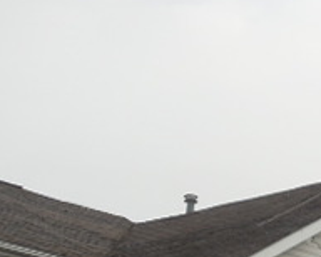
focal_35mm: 130
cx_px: 266
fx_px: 1236
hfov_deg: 14.7
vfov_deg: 11.4
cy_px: 375
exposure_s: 1/500
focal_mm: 7.1
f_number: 3.6
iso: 125
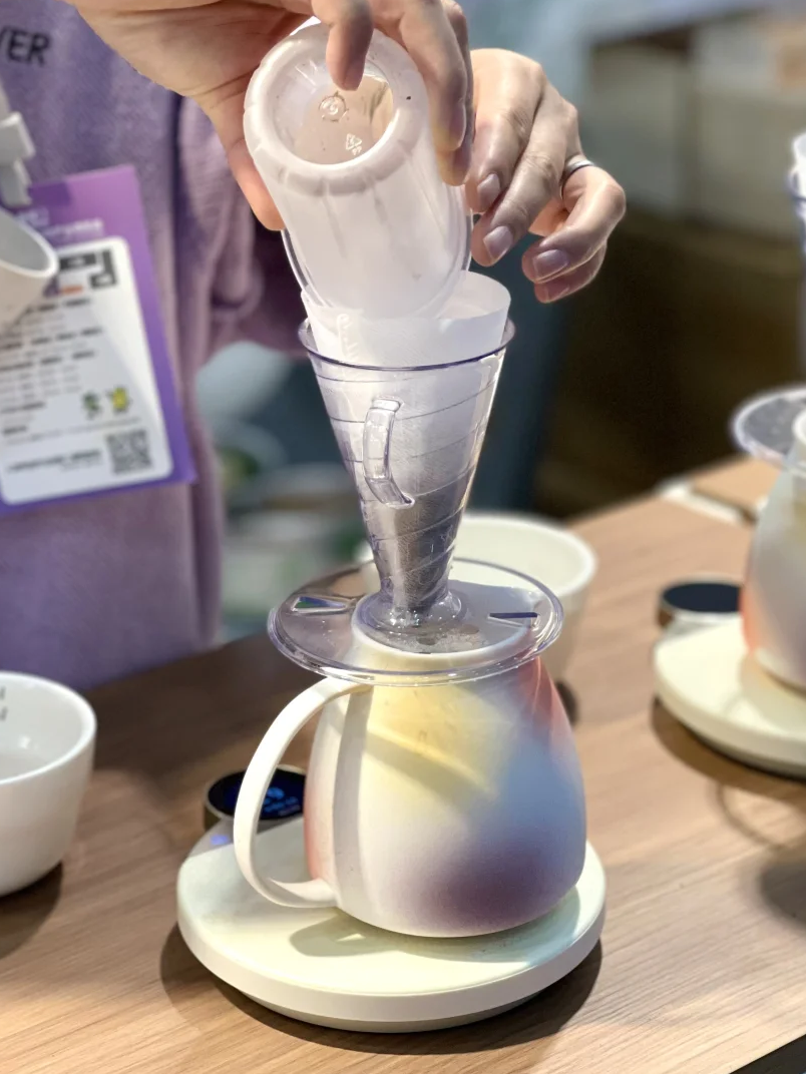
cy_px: 476
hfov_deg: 17.2
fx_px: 2670
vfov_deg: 22.7
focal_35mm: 86
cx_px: 358
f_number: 2.2
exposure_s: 1/100
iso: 200
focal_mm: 7.5
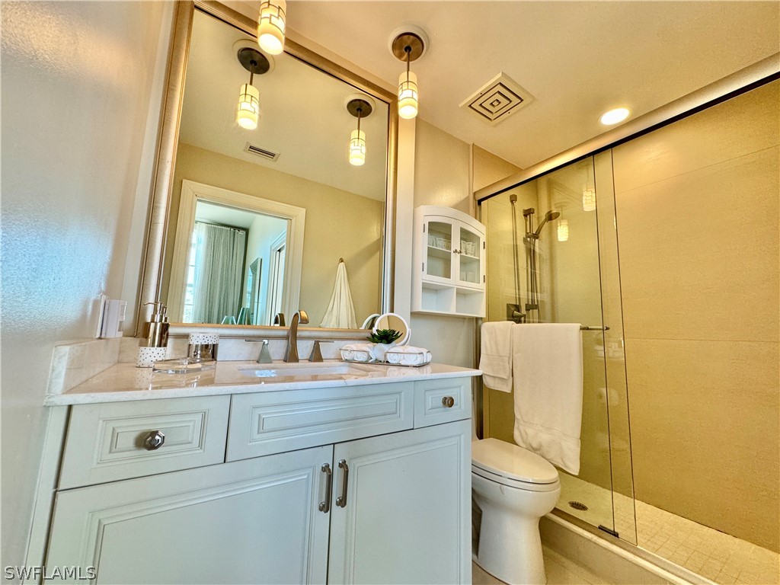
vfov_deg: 85.7
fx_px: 315
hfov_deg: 102.1
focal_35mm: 14
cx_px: 390
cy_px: 292
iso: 160
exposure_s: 1/120
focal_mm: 2.22
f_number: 2.2
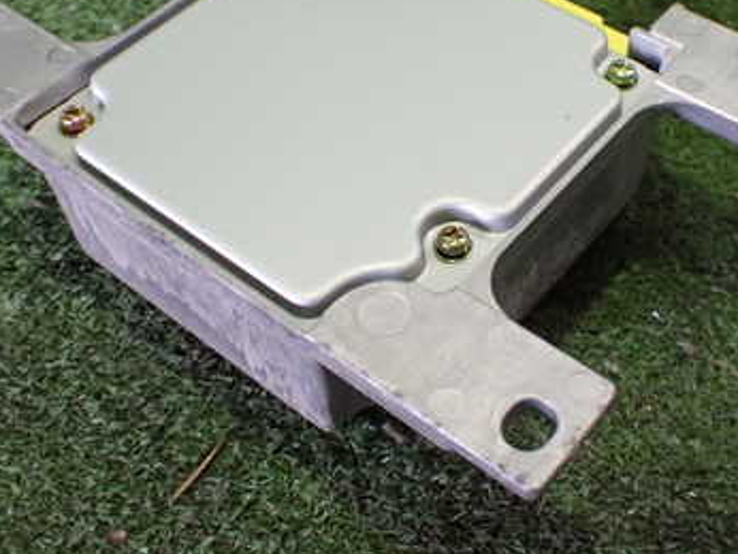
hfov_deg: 36.7
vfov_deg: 27.8
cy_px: 158
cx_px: 429
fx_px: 1109
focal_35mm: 52
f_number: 2.3
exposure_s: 1/100
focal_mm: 5.4
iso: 800
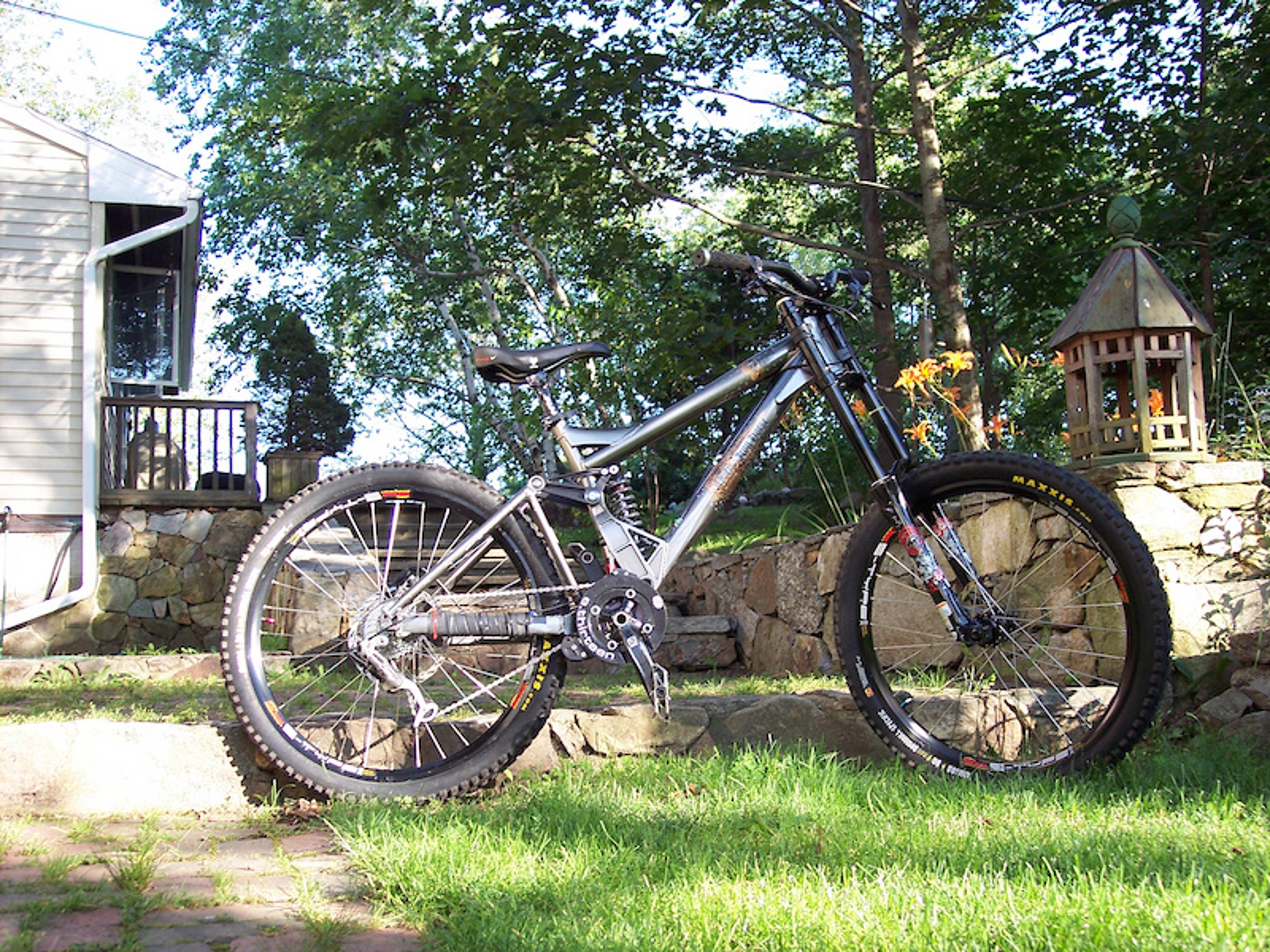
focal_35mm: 39
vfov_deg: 36.8
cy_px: 476
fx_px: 1431
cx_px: 635
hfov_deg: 47.9
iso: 100
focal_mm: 8
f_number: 3.4
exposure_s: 1/60
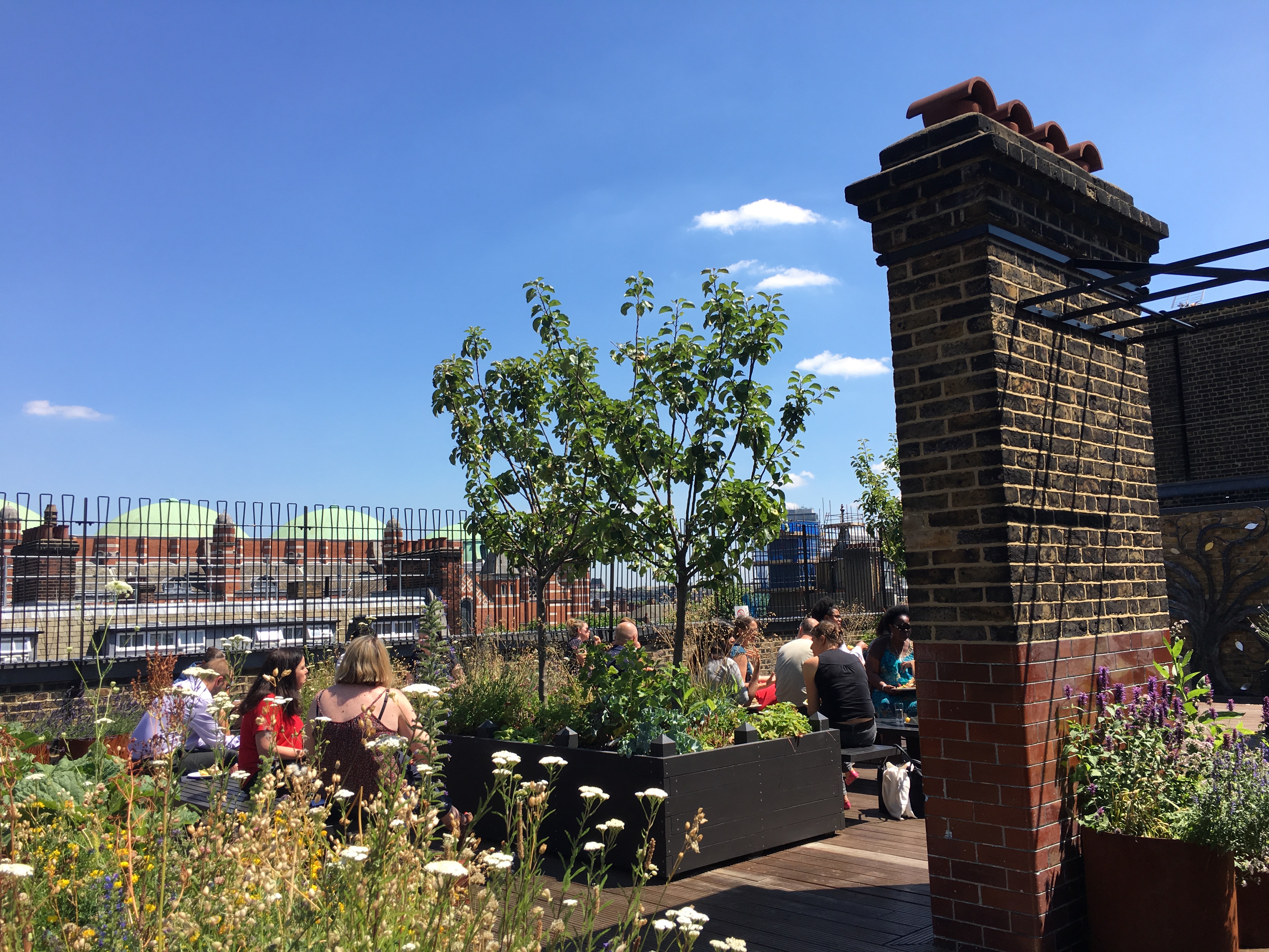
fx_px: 1063
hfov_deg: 61.7
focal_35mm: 29
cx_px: 634
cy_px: 476
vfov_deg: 48.2
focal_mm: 4.15
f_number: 2.2
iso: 25
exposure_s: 1/986
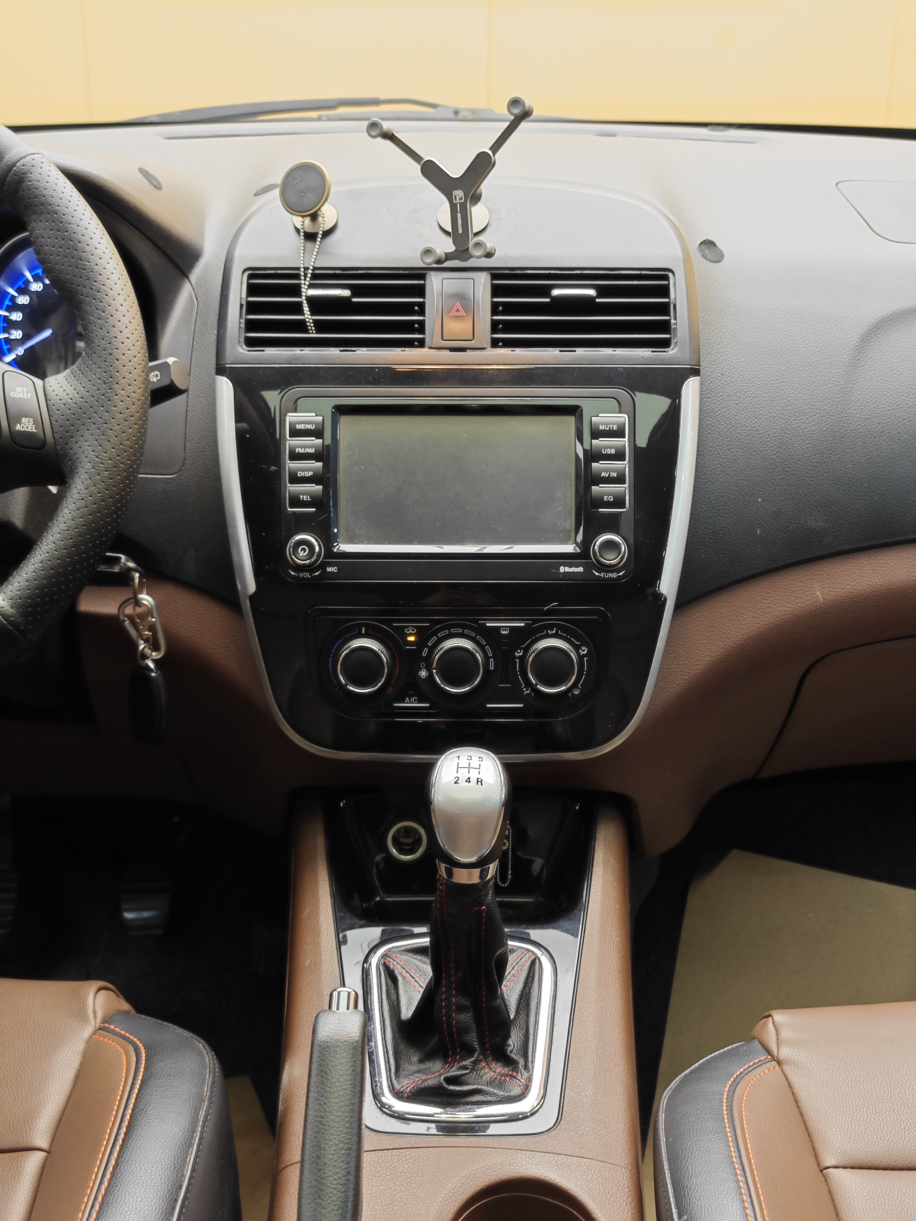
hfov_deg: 31.5
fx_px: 1623
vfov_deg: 41.2
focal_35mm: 46
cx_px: 458
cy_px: 610
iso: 200
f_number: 1.9
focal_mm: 8.7
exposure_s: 1/25
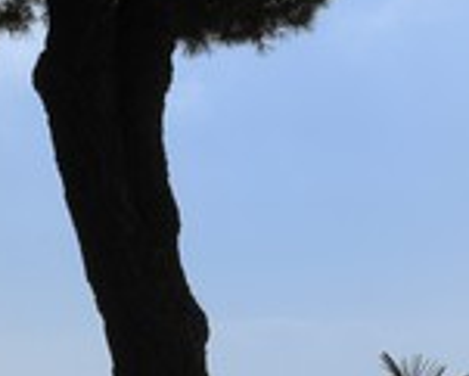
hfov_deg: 7.0
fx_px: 3806
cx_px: -87
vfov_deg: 5.6
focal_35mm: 274
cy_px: 289
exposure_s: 1/160
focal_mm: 70
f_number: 17
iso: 100
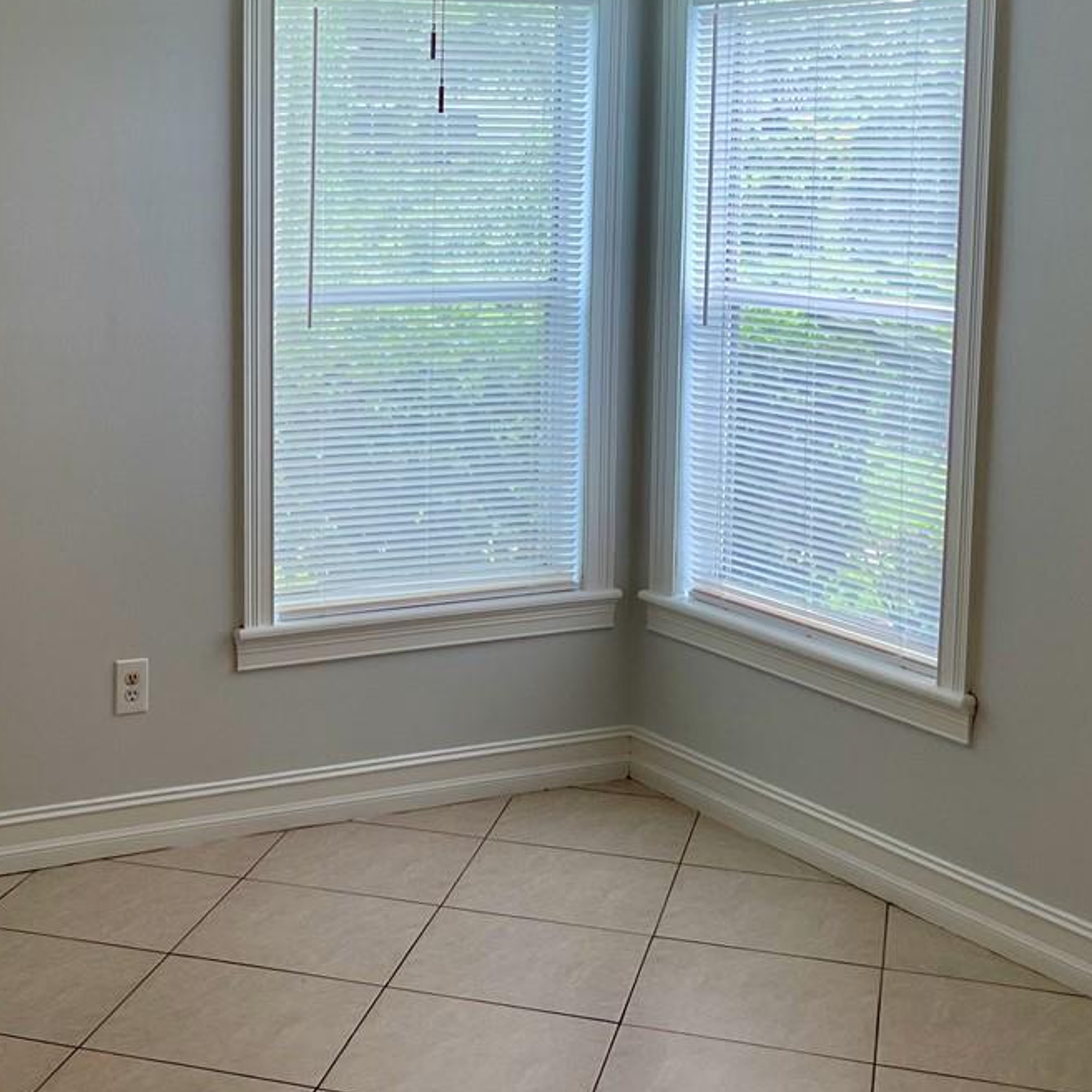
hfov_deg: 29.7
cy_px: 392
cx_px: 193
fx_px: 1999
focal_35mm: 56
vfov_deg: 30.4
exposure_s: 1/120
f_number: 1.6
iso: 50
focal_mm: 5.1
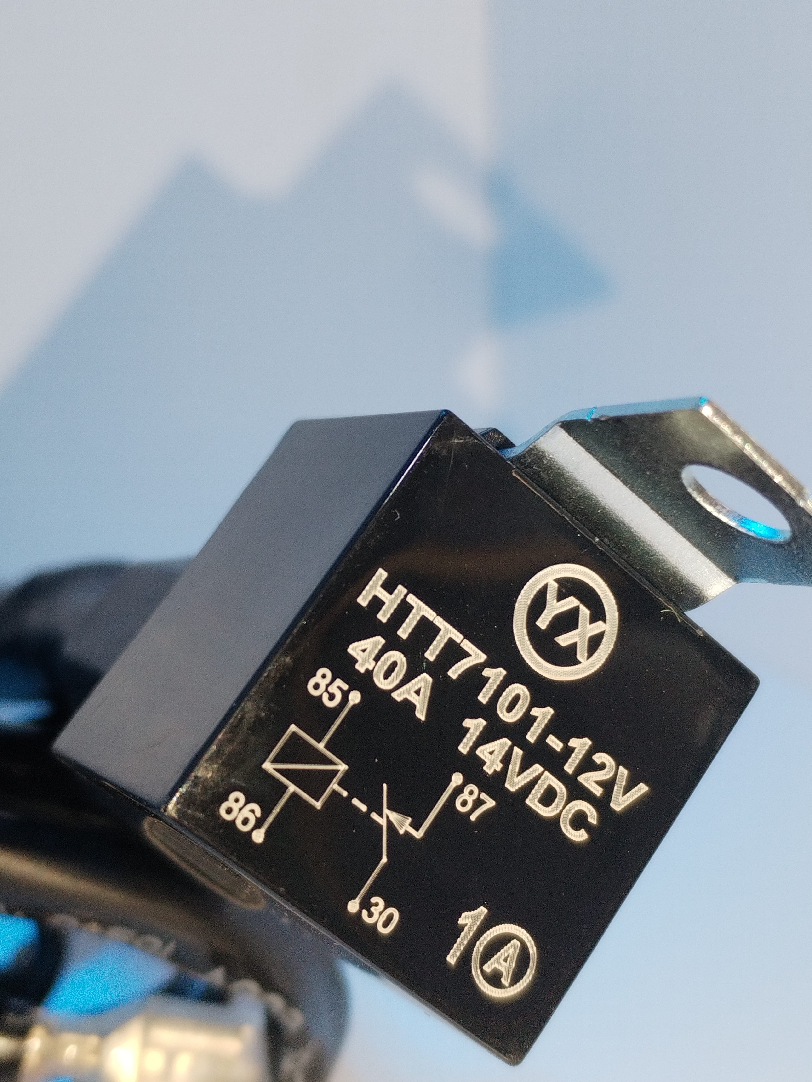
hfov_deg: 28.0
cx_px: 408
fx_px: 1626
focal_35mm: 52
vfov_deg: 36.8
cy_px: 539
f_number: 1.8
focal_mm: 4.75
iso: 383
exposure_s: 1/60
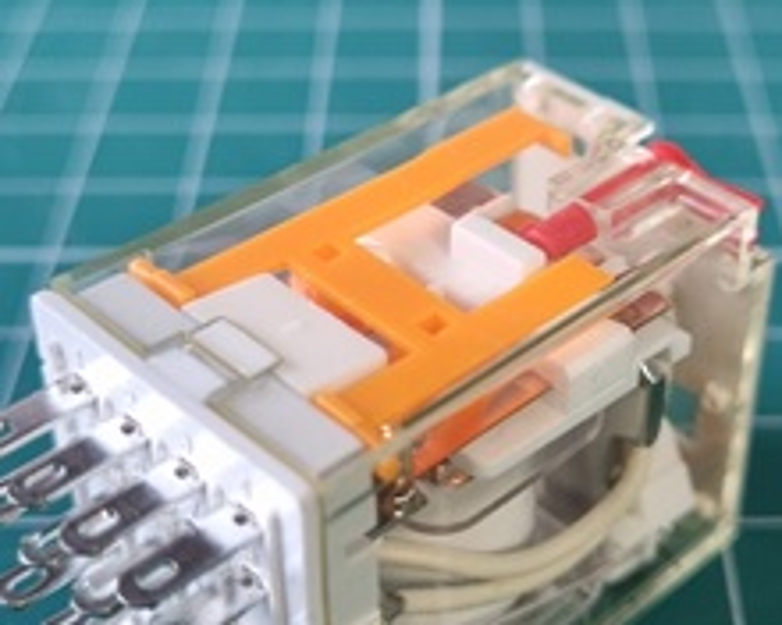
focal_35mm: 65
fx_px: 1504
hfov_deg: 29.1
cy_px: 298
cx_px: 467
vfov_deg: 23.5
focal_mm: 5.4
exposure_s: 1/50
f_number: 1.8
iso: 250
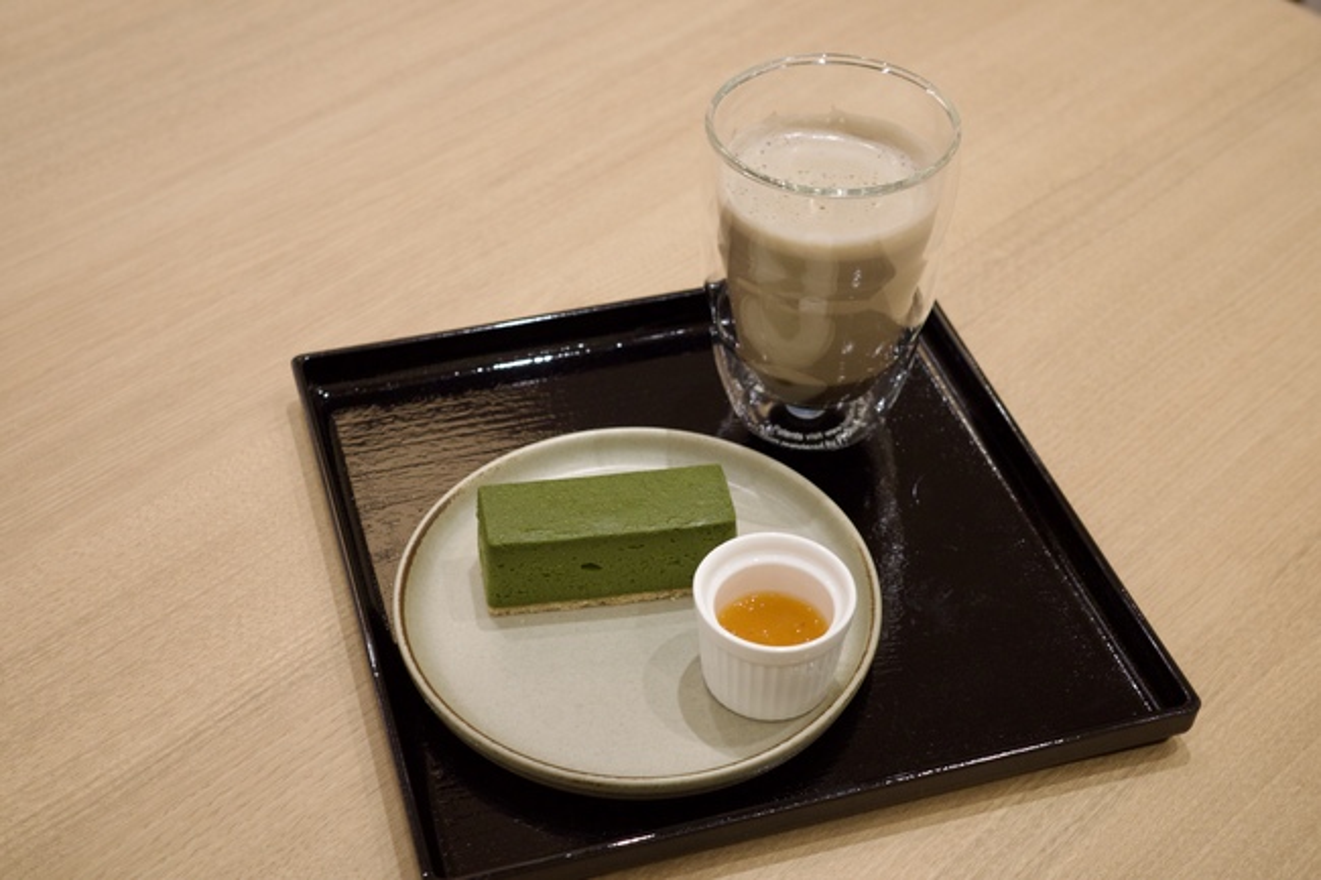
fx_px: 1834
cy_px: 440
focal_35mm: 50
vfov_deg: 27.0
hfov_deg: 39.6
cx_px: 660
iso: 640
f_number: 3.2
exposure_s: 1/40
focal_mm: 26
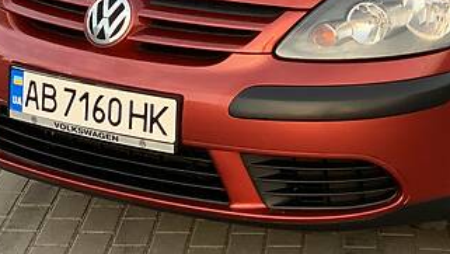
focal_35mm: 141
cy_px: -86
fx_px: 1683
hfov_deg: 15.0
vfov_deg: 8.5
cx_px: 453
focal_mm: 6
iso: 100
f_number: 2.4
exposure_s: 1/122
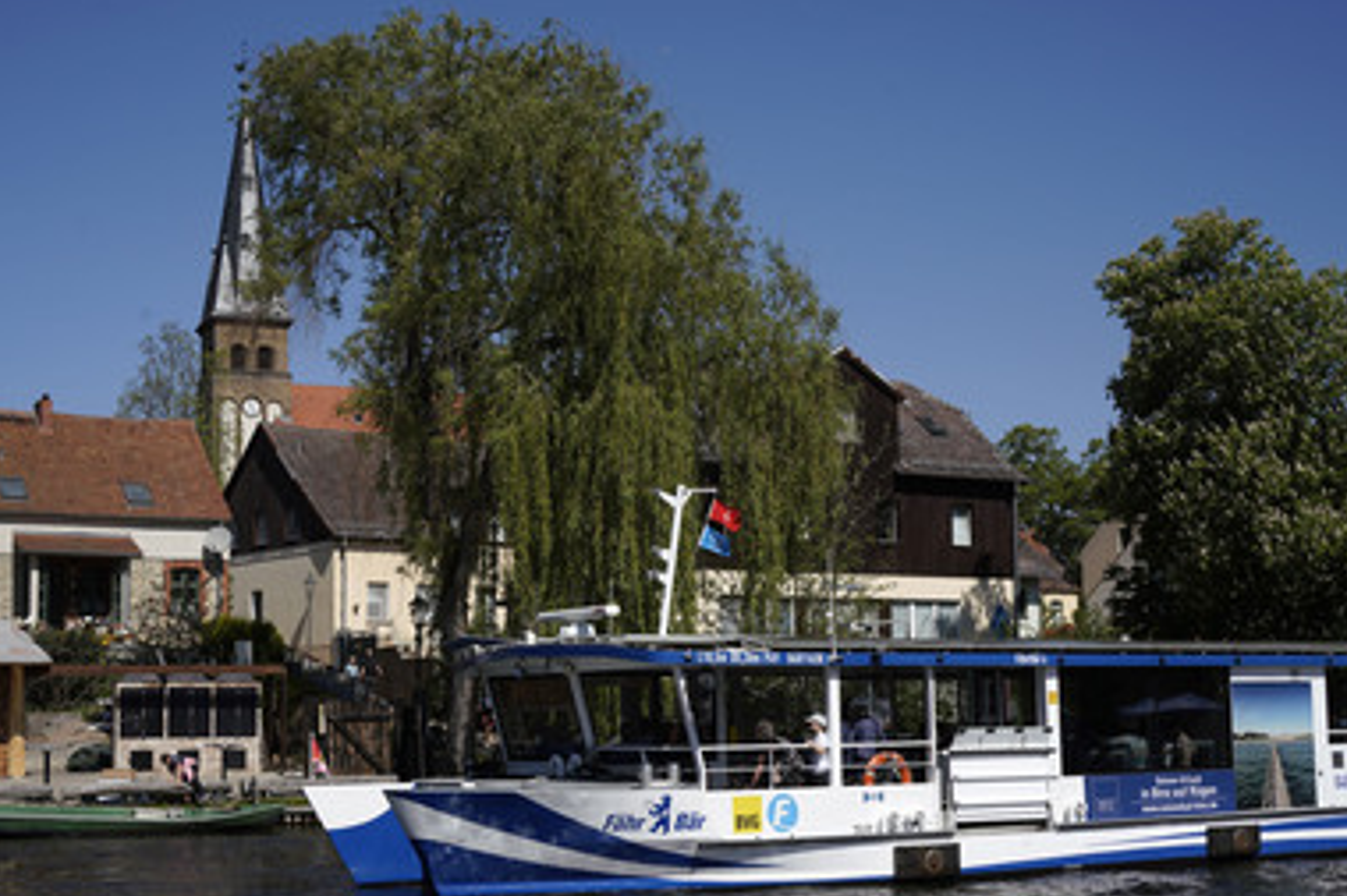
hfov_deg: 38.8
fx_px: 1907
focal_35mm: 51
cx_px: 597
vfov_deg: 26.4
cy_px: 521
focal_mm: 43
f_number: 10
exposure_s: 1/500
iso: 160
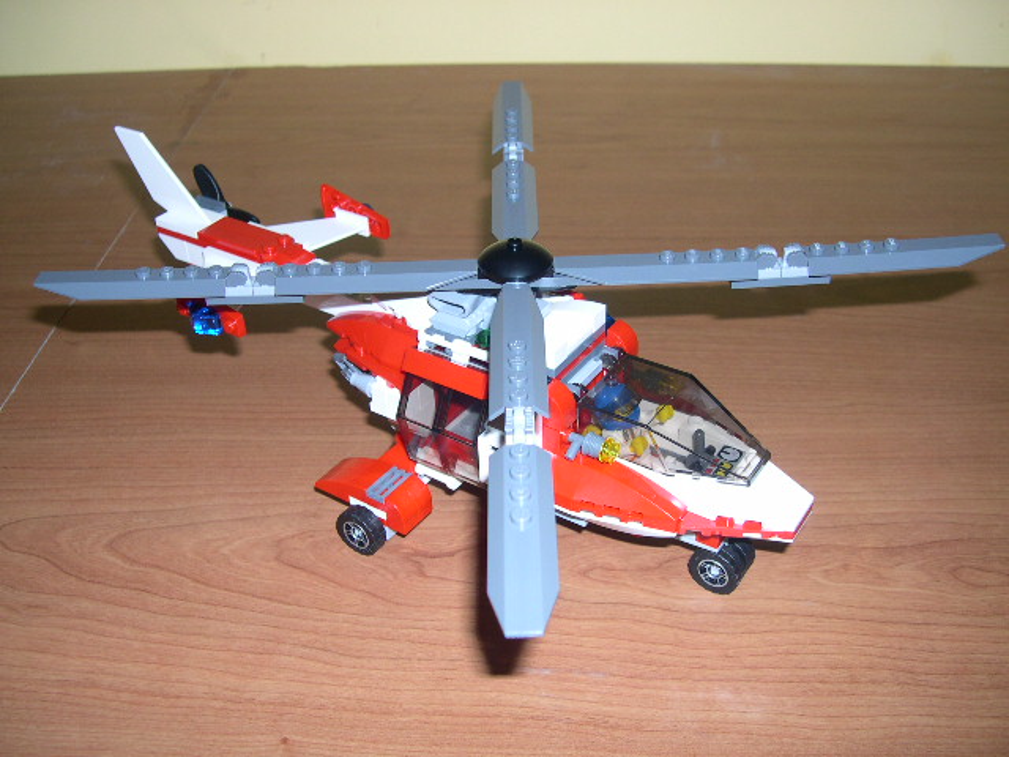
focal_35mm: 38
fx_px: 1108
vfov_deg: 37.7
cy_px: 378
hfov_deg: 49.0
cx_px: 504
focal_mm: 8
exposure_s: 1/60
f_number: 2.8
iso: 100
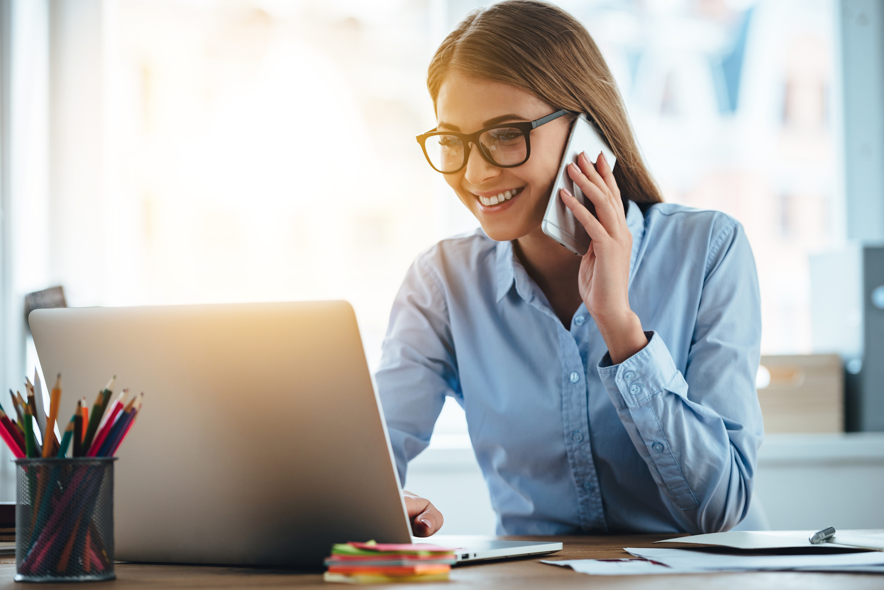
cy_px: 295
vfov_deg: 11.8
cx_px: 442
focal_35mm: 116
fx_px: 2849
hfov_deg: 17.6
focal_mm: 116
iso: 200
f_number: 3.2
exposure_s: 1/200
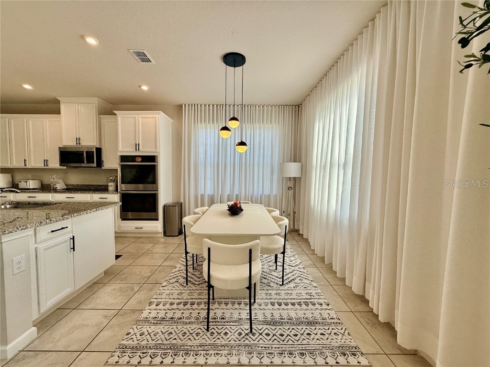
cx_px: 245
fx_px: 198
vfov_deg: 85.7
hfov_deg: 102.1
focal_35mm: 14
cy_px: 184
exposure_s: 1/368
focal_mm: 2.22
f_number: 2.2
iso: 64
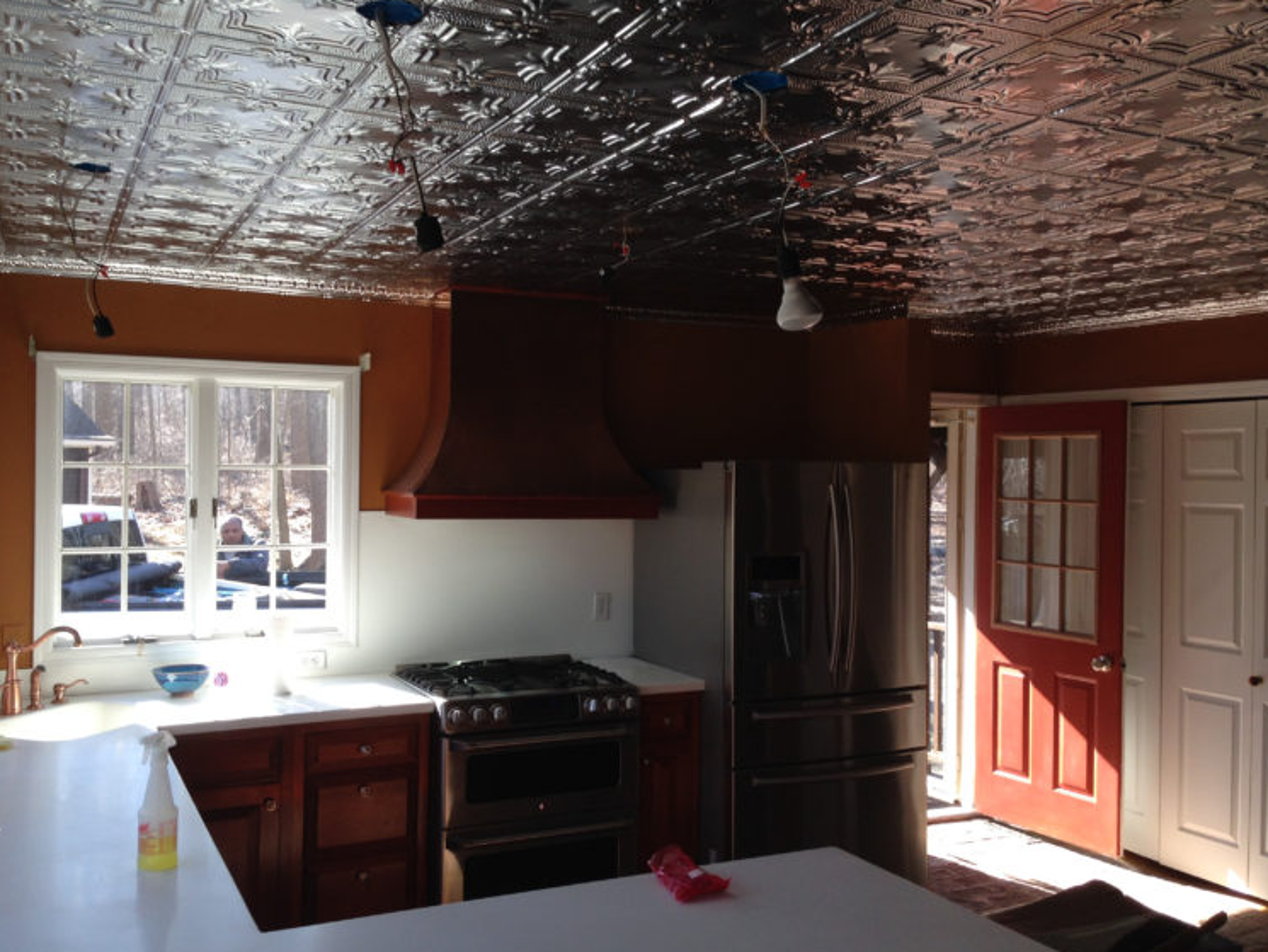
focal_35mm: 34
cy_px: 470
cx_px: 623
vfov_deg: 41.8
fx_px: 1246
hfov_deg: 53.9
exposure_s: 1/120
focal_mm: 4.12
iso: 64
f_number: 2.4
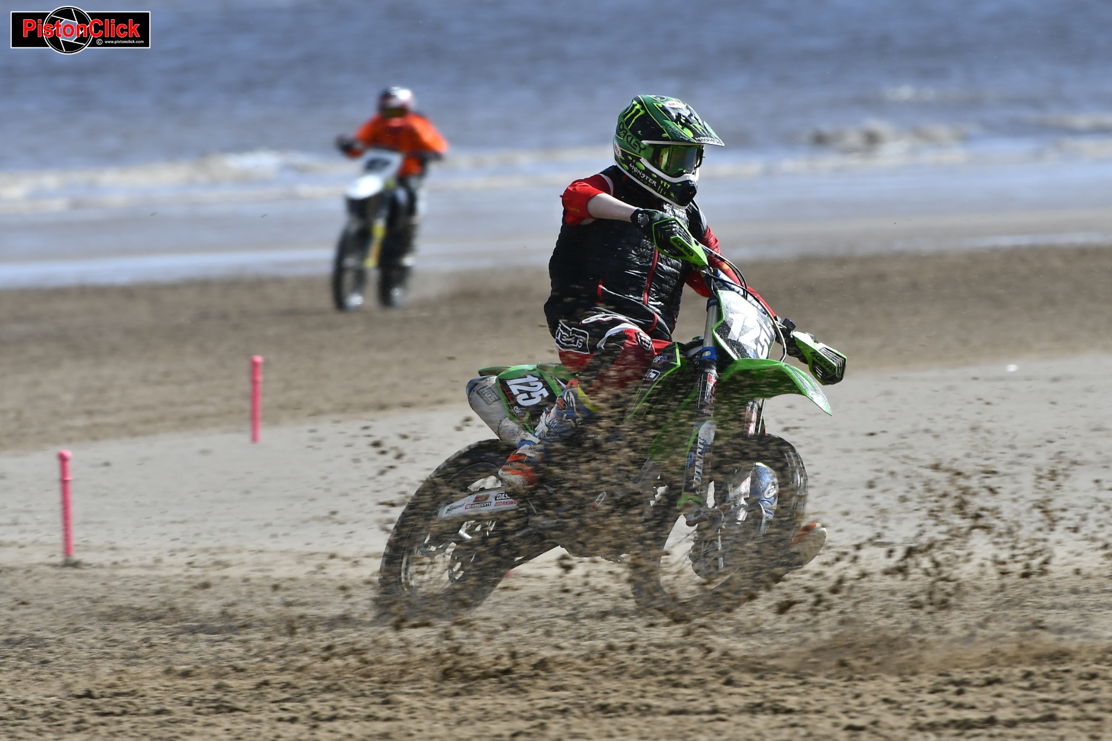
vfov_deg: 2.5
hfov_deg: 3.8
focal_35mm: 540
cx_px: 556
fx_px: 16676
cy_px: 370
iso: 140
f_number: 7.1
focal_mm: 360
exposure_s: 1/400
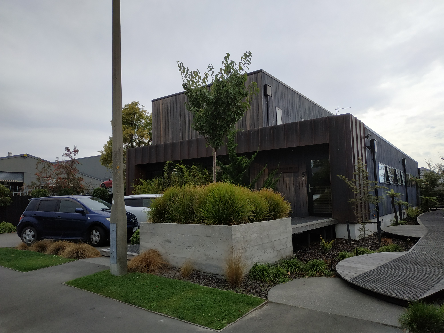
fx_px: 308
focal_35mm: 24
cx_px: 222
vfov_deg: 56.8
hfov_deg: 71.6
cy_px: 166
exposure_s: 1/2304
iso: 250
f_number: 1.9
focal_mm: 3.94
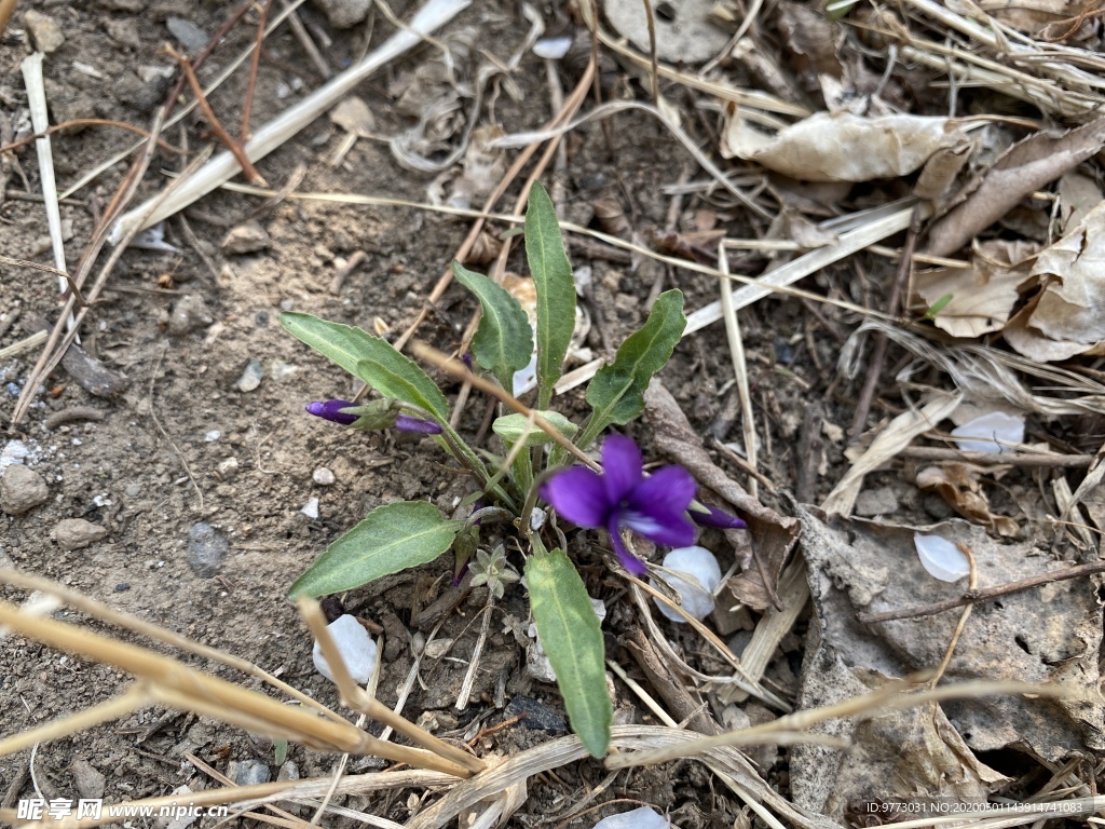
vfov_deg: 53.1
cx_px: 552
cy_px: 414
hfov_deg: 67.3
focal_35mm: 26
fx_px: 830
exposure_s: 1/408
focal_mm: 4.25
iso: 32
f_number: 1.8
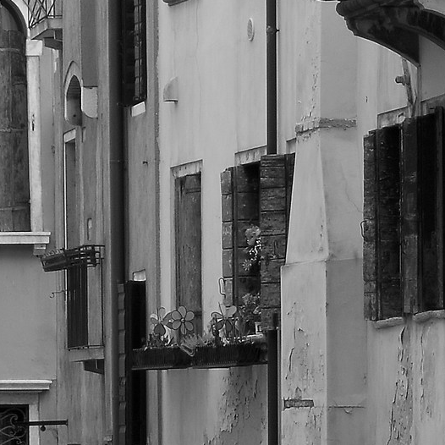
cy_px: 367
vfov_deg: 4.3
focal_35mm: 408
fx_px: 5934
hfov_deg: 4.3
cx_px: 466
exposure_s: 1/200
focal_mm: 70
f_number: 4
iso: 100
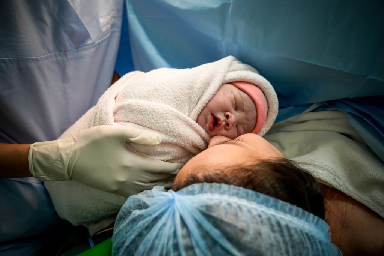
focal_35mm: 24
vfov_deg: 53.1
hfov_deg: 73.7
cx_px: 192
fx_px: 256
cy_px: 128
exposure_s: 1/160
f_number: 4
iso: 800
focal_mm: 24
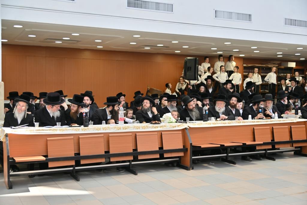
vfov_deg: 30.5
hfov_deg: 44.5
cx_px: 154
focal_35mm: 44
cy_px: 102
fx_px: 375
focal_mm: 44
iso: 200
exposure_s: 1/160
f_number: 4
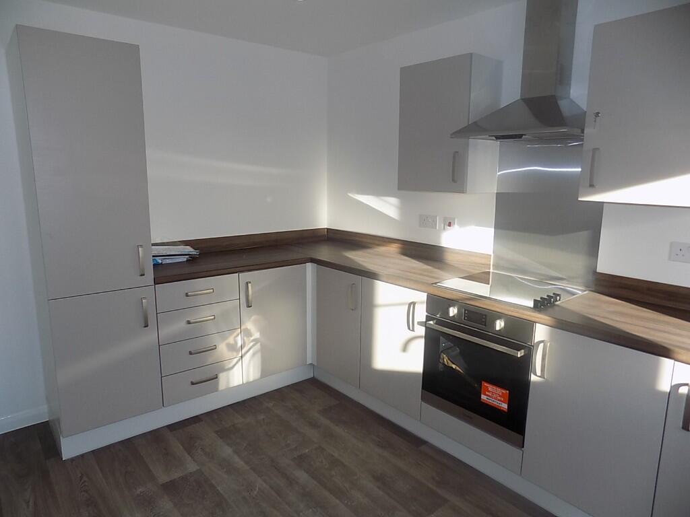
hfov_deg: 73.9
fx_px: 458
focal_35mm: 23
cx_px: 345
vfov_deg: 58.9
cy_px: 258
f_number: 3.1
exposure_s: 1/125
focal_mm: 4
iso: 80
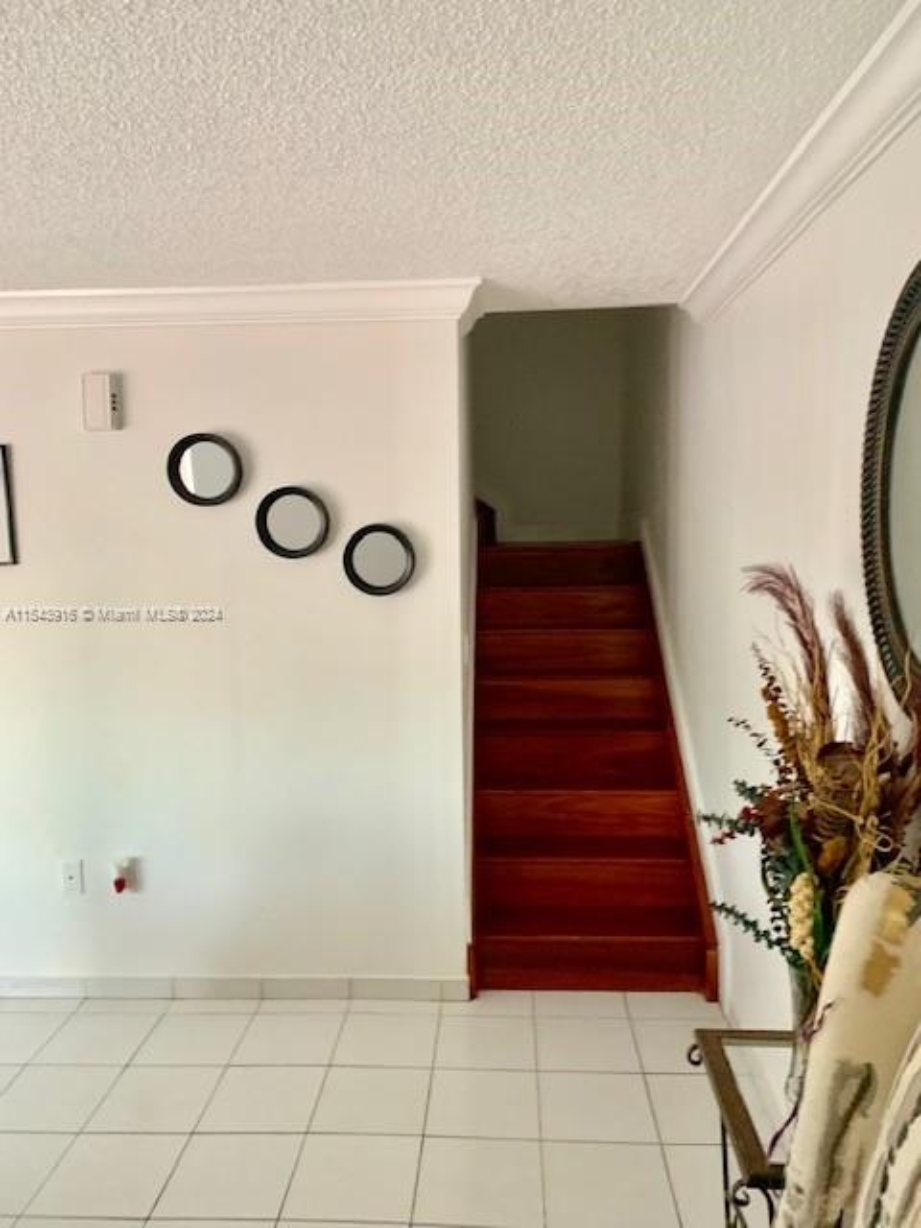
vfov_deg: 67.3
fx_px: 922
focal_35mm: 26
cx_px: 460
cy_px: 614
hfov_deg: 53.1
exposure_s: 1/50
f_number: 1.8
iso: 250
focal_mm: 4.25
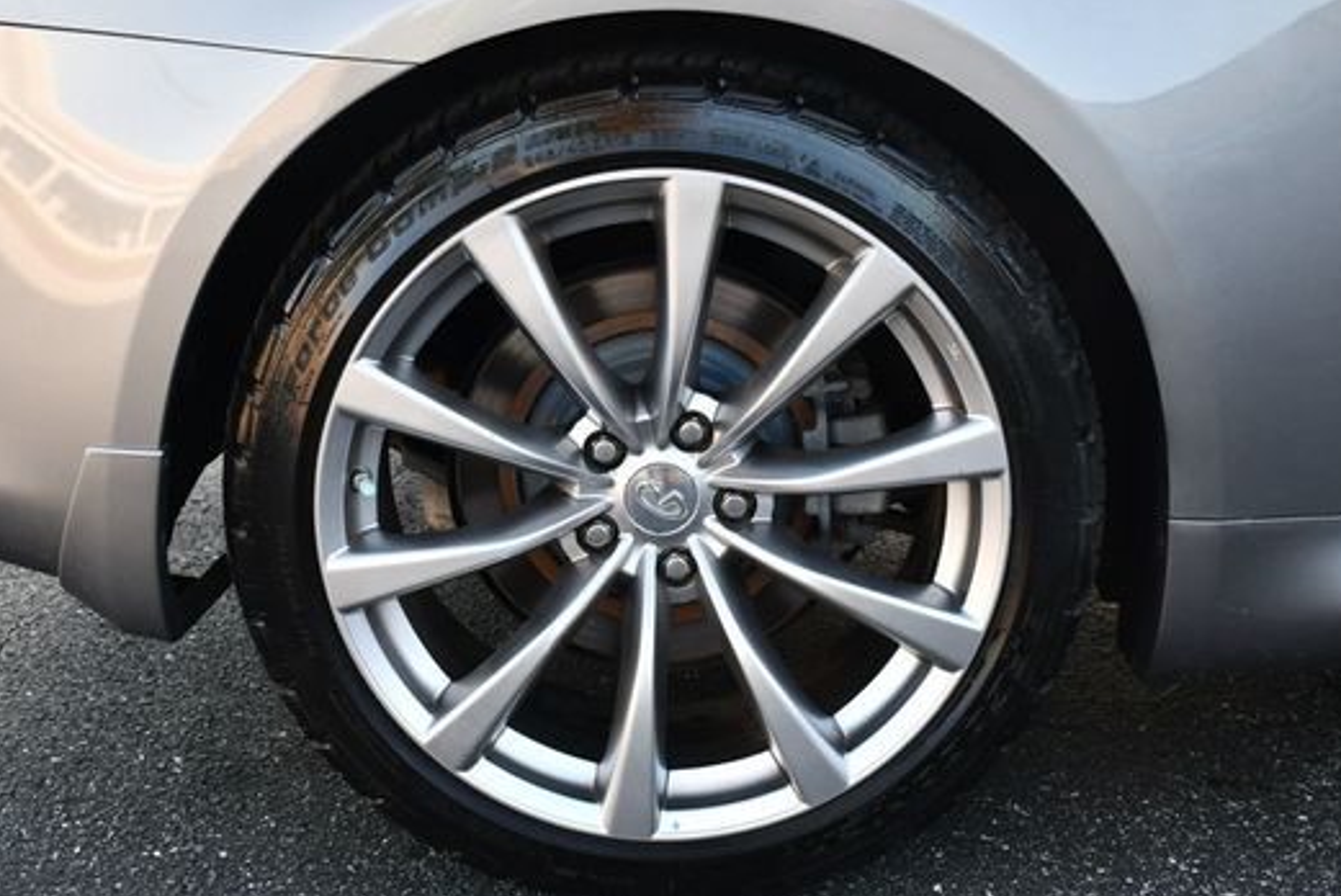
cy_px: 417
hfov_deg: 33.8
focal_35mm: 59
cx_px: 556
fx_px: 2199
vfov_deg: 23.0
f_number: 5
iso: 400
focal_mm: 24
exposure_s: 1/250
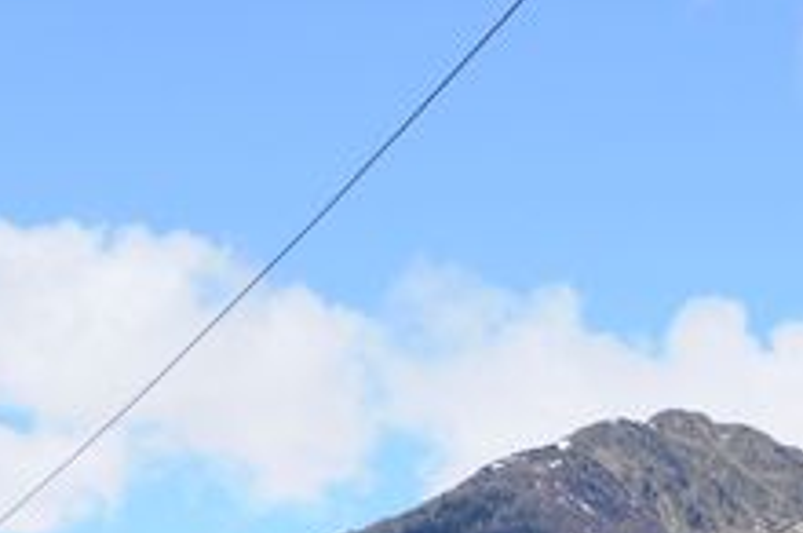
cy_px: 1121
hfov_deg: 11.8
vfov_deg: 7.5
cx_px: 423
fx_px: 3883
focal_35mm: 174
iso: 250
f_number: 8
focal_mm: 25
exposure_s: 1/640
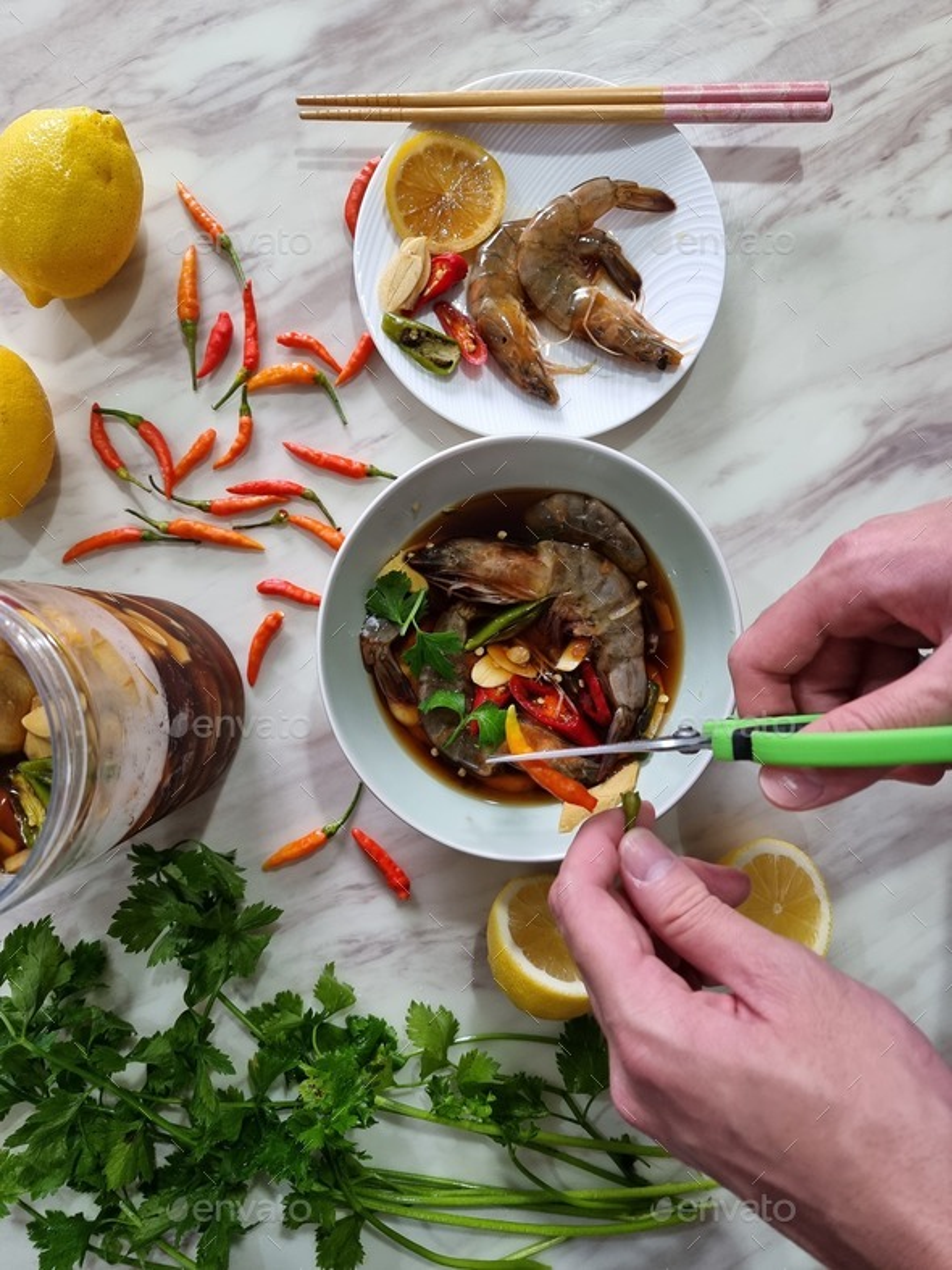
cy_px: 635
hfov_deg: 56.8
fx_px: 880
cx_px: 476
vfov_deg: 71.6
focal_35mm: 24
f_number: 1.8
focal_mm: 6.7
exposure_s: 1/100
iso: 320
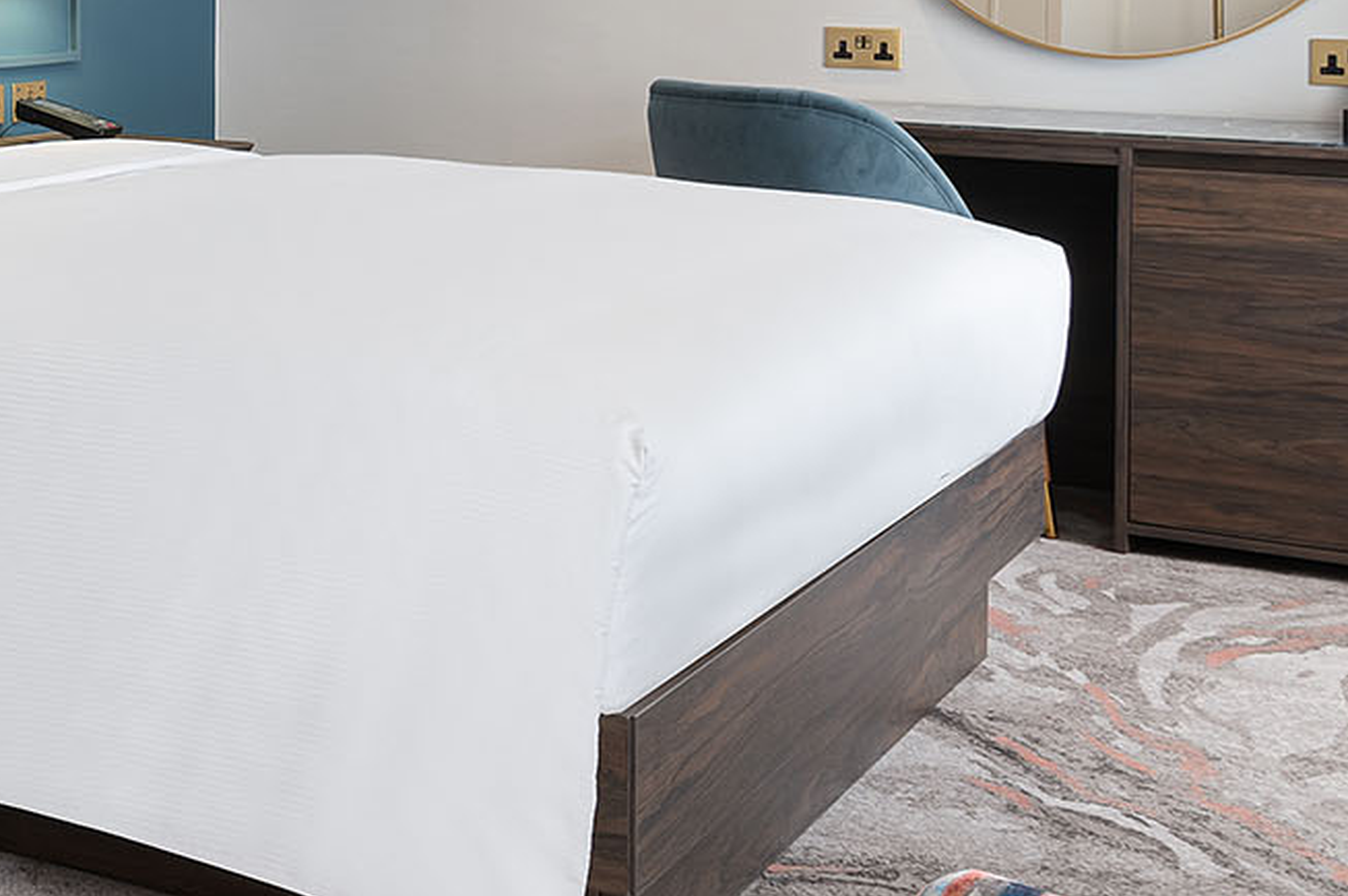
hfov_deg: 25.2
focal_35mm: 66
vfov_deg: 19.9
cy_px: -34
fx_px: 2469
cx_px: -516
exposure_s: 1/50
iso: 200
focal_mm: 19
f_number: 13
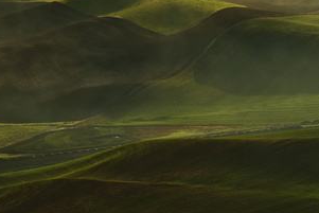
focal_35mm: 663
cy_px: -111
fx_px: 5877
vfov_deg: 2.1
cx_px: 178
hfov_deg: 3.1
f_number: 11
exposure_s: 1/160
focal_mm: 200
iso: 100
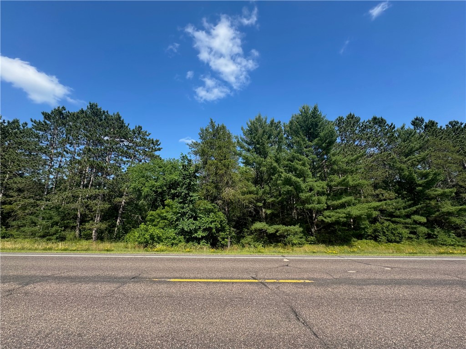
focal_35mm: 14
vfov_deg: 85.7
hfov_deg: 102.1
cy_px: 174
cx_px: 233
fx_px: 188
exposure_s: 1/804
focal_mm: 2.22
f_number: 2.2
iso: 40
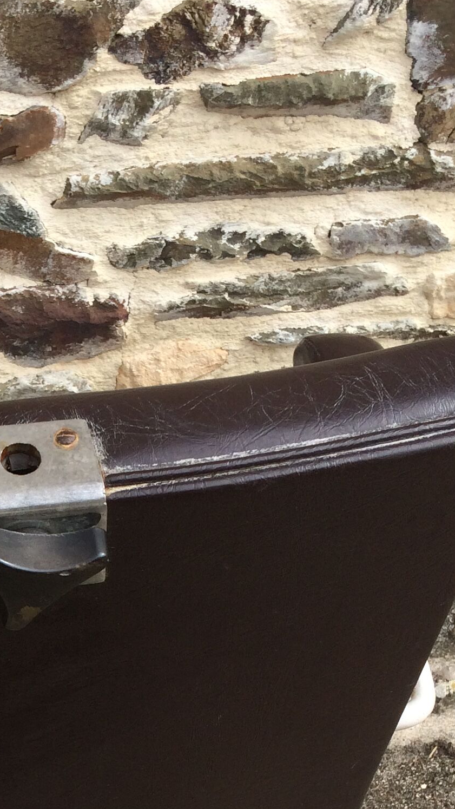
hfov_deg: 17.0
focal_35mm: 69
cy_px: 823
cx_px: -36
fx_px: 1480
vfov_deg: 28.5
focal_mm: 4.15
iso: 32
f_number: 2.2
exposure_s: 1/1026
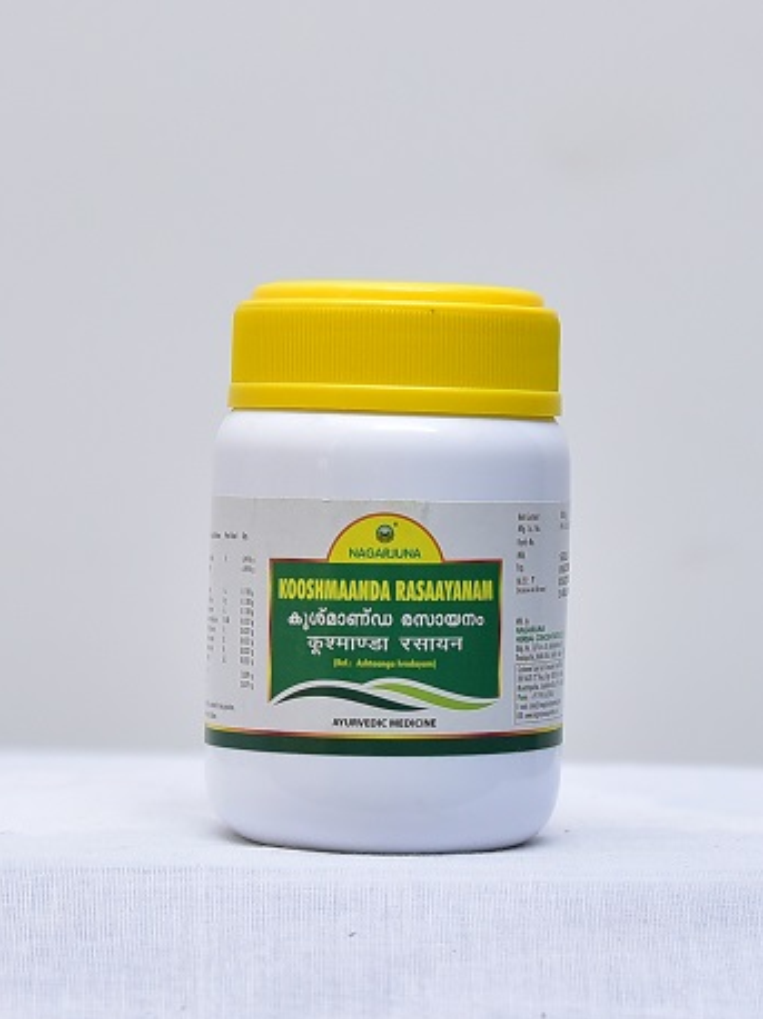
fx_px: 1559
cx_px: 385
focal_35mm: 53
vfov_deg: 36.1
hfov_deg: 27.5
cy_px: 565
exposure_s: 1/125
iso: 1250
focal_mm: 48
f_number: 4
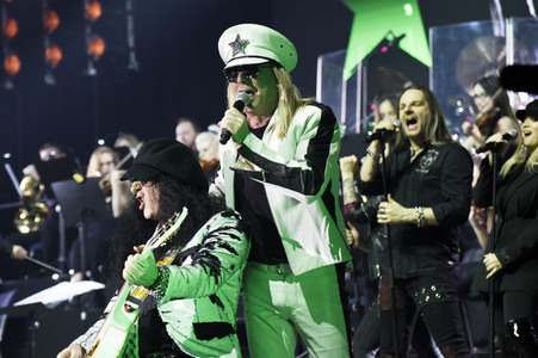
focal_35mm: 160
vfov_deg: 8.6
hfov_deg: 12.8
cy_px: 179
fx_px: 2389
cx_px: 269
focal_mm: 160
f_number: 6.3
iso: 1600
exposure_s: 1/60
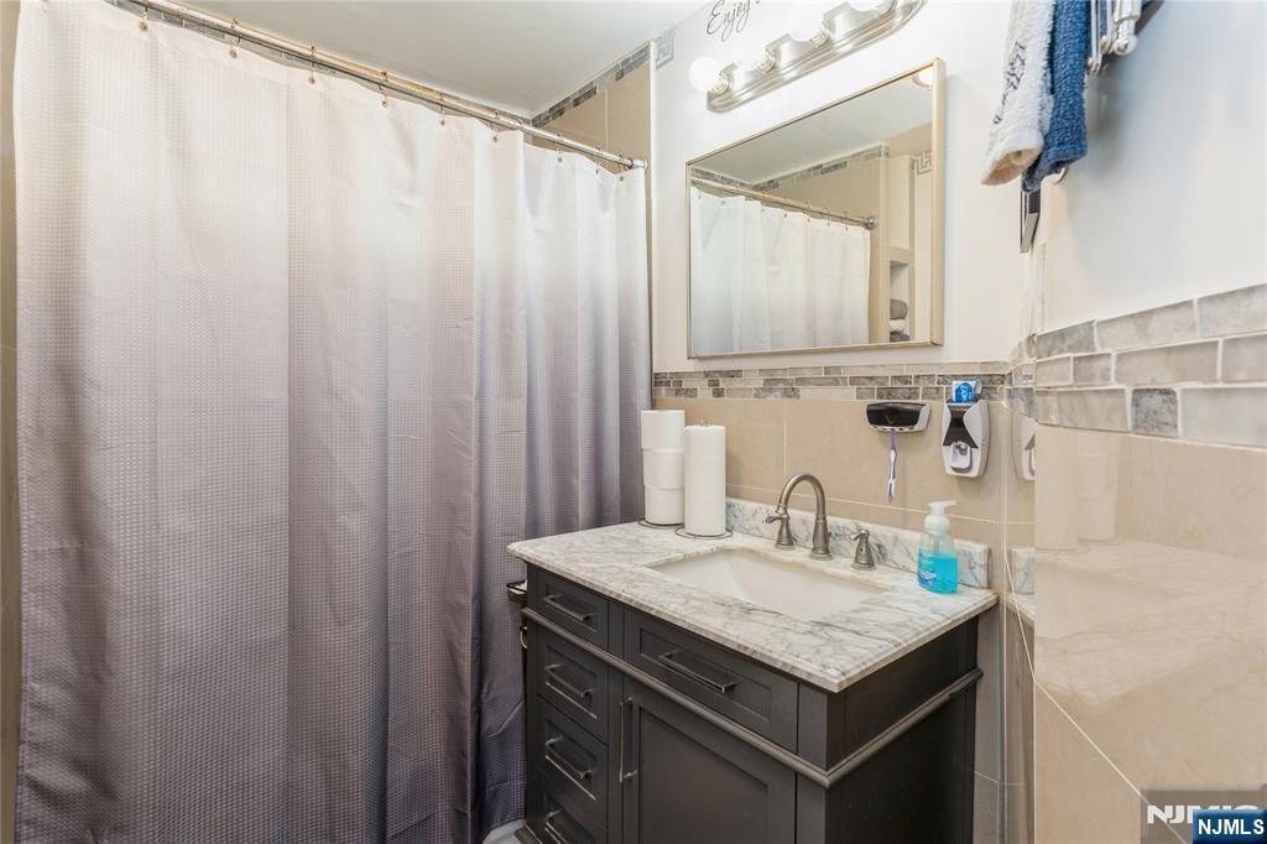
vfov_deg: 70.4
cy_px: 422
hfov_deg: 93.3
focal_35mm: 17
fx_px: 598
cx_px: 634
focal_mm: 17
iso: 100
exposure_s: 1/2.5
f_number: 11
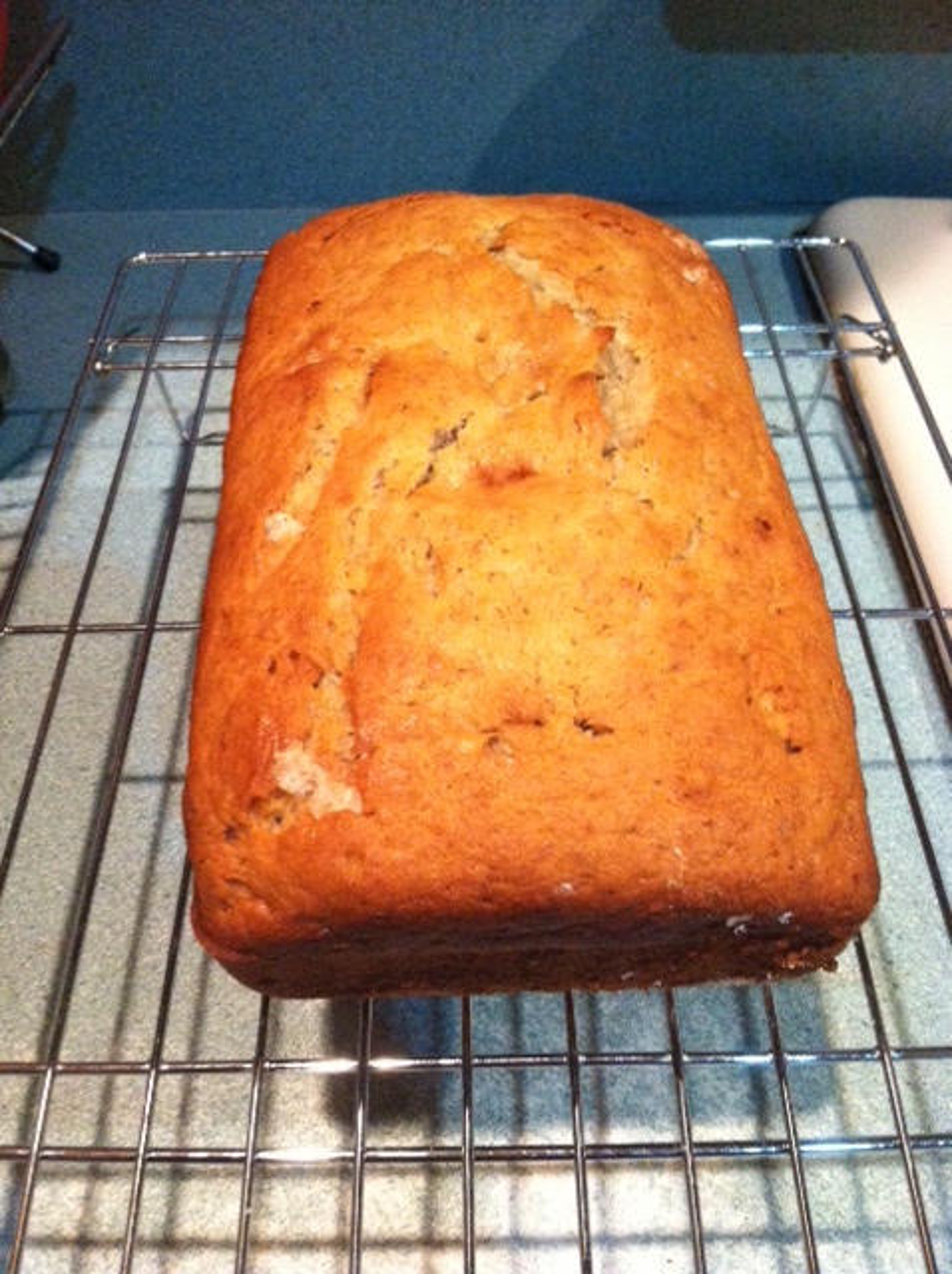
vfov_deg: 52.7
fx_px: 1287
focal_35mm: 35
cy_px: 637
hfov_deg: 40.6
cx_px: 476
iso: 500
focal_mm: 3.85
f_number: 2.8
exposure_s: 1/15
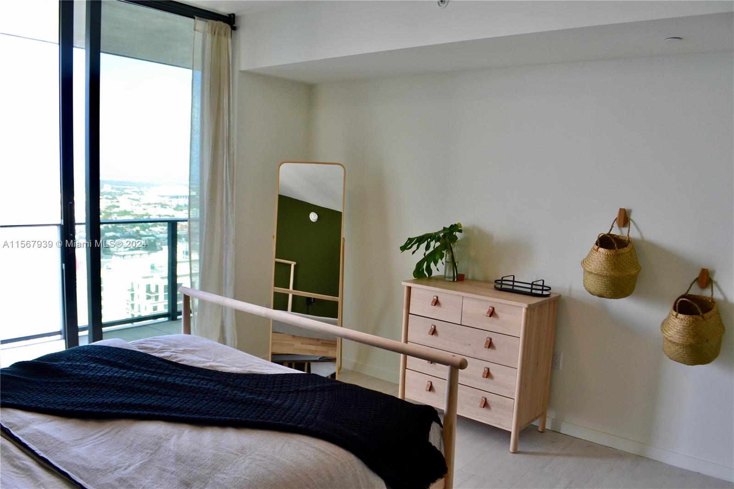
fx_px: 550
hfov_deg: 67.4
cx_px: 367
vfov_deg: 47.9
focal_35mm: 27
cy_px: 244
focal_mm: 18
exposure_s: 1/50
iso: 400
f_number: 8
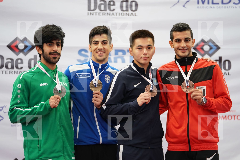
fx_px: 880
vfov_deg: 10.4
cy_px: 80
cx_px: 120
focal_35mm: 132
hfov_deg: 15.5
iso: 1250
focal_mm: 132
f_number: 2.8
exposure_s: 1/250
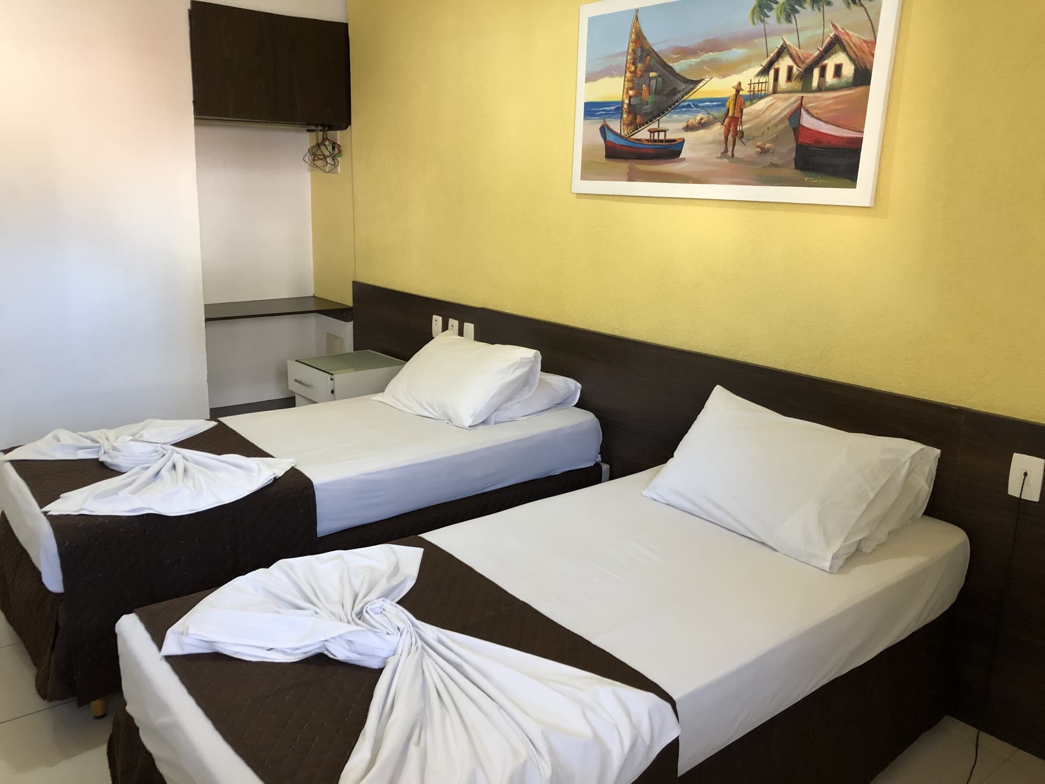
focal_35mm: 28
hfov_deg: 63.4
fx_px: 845
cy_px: 392
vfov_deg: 49.7
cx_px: 522
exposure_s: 1/15
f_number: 1.8
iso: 64
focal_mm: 3.99
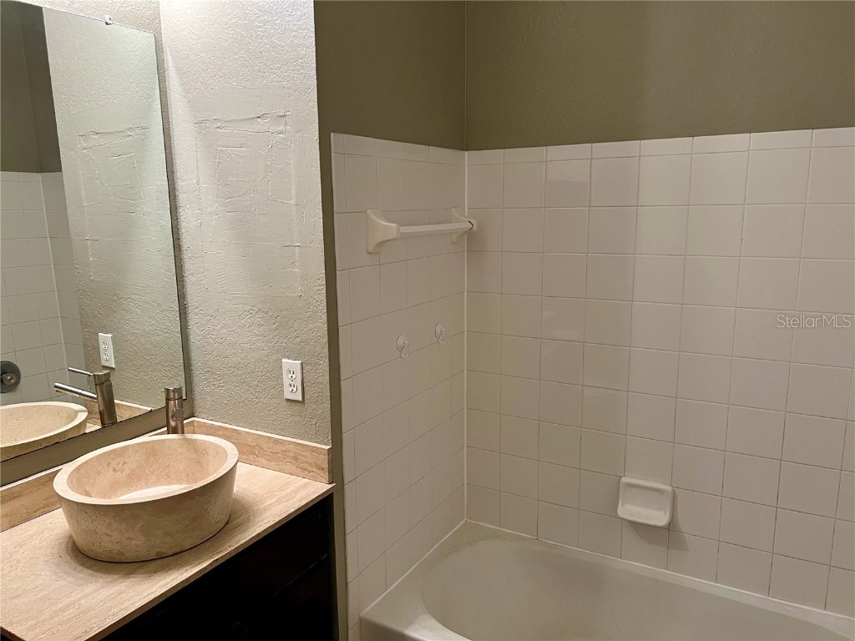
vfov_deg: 53.1
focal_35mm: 26
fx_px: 642
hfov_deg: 67.3
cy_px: 320
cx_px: 428
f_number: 1.5
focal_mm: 5.7
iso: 80
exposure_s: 1/60
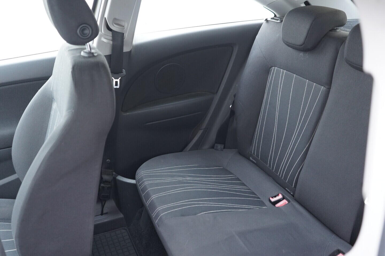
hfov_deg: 53.1
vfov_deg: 36.9
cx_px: 192
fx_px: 385
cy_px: 128
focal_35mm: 36
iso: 1000
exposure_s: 1/40
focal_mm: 24
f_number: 2.8
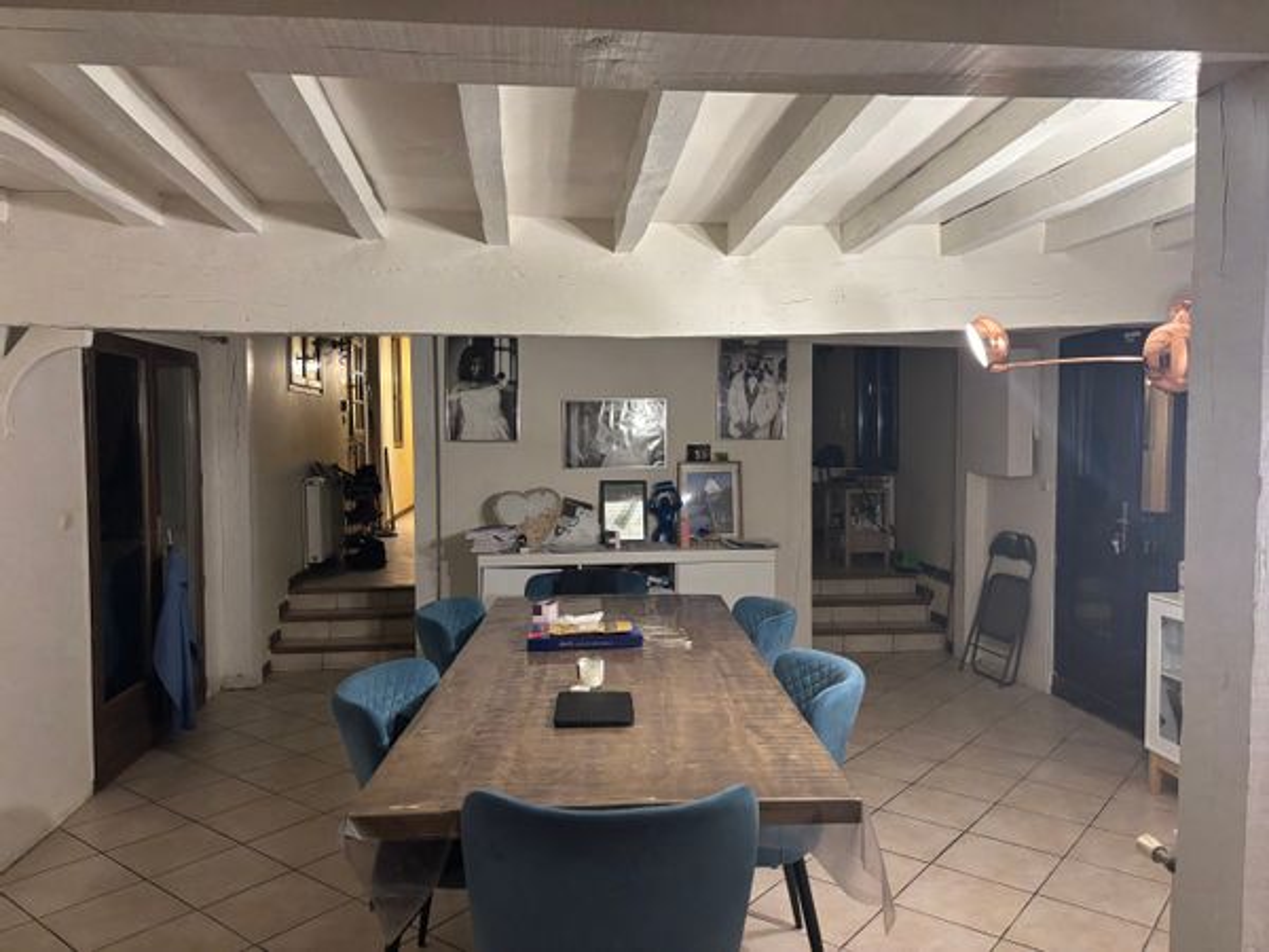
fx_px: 953
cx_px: 634
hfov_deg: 67.3
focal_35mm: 26
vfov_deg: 53.1
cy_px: 476
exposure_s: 1/50
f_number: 1.6
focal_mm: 5.96
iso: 320
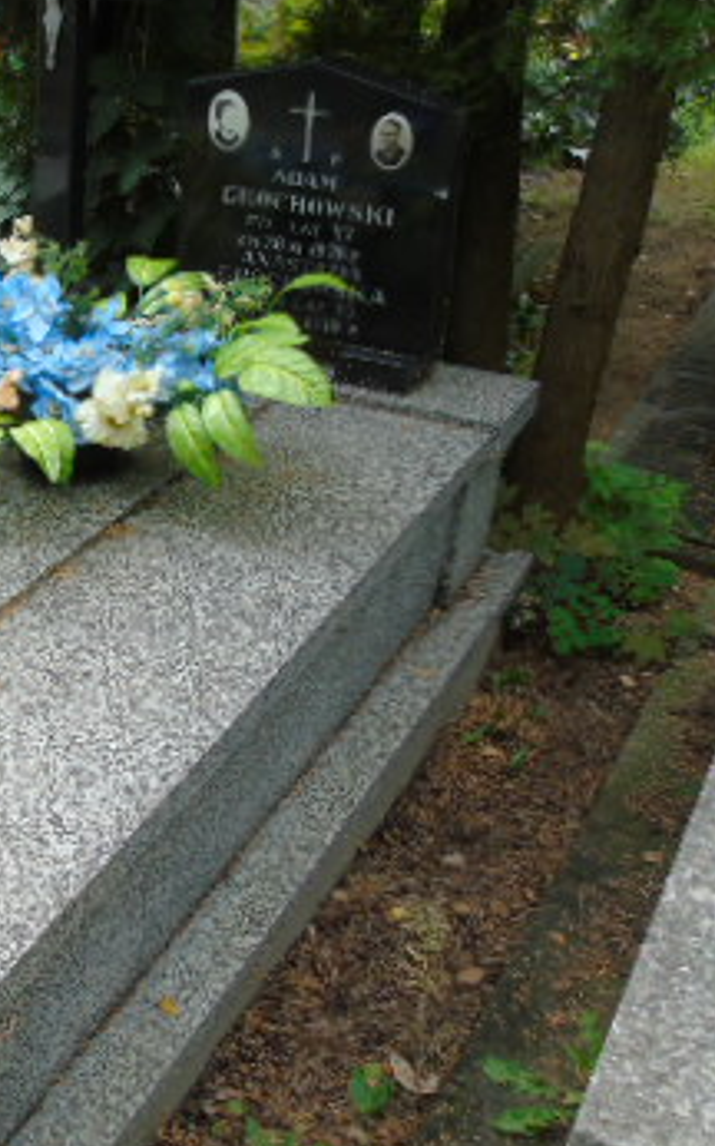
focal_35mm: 49
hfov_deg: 24.5
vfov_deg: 41.1
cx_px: -76
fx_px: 1529
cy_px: 583
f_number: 3.4
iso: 80
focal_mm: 4.4
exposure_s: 1/125
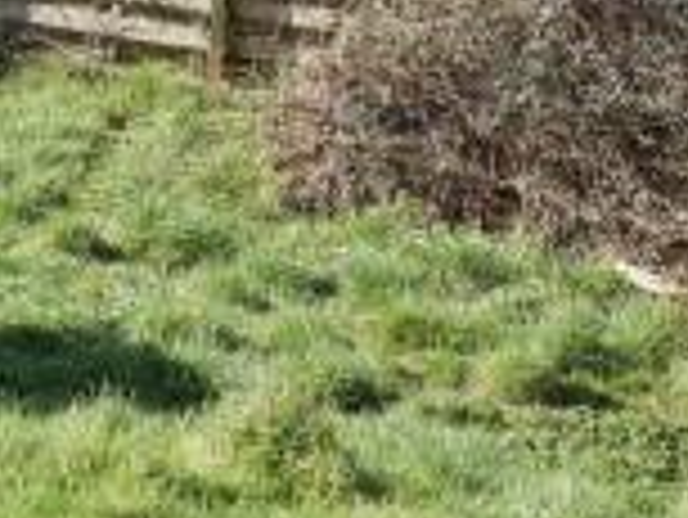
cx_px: -283
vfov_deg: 9.7
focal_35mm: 152
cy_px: 11
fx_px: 3023
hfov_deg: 12.5
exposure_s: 1/200
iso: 200
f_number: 6.3
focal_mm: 20
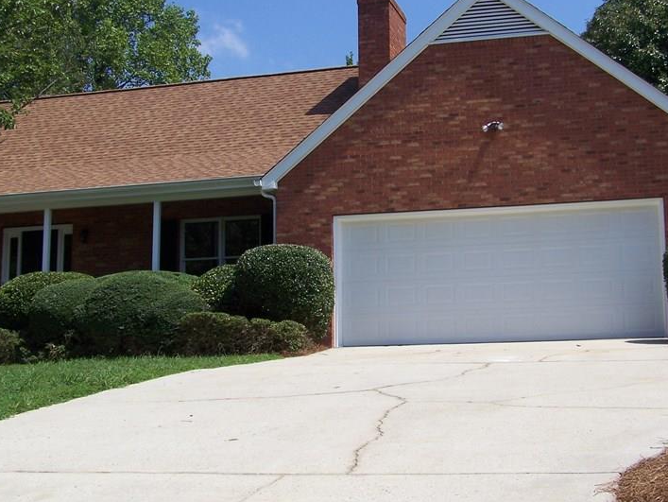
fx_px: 1062
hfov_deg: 34.9
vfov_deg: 26.6
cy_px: 231
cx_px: 368
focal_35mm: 55
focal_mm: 6.3
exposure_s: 1/500
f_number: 4
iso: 64
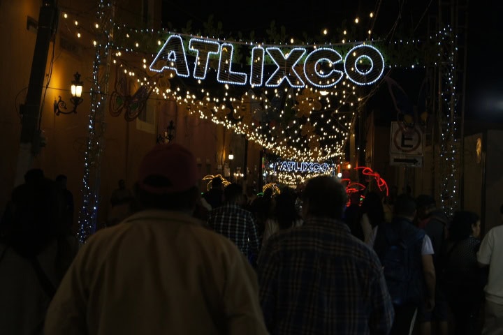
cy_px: 168
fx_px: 1153
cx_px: 252
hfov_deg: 24.6
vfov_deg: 16.6
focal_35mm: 82
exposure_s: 1/80
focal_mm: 55
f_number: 5.6
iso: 800
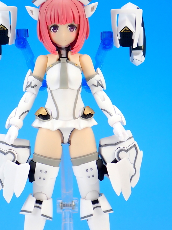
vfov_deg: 14.3
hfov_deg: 10.7
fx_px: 915
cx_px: 65
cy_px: 143
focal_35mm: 138
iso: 100
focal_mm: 16.79
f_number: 4.7
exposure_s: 1/13
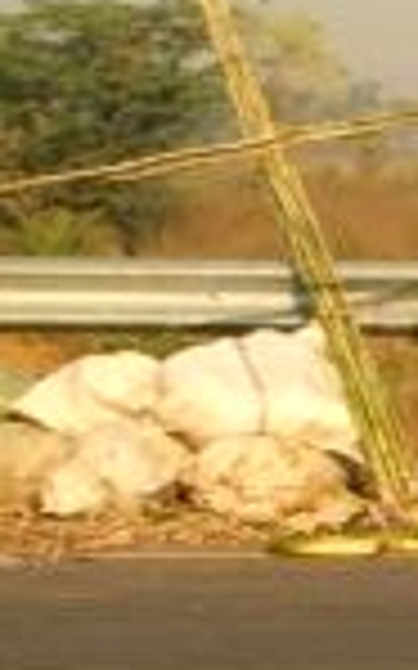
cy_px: 596
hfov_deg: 5.3
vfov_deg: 9.8
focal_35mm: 214
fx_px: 3904
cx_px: 1712
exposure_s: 1/250
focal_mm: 26
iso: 160
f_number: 8
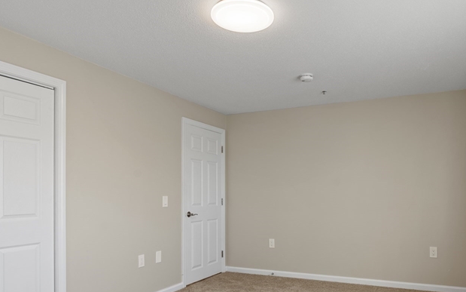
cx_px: 273
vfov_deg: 45.3
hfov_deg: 67.9
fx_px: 343
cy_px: 195
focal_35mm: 27
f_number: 8
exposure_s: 1/5
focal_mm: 16
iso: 200
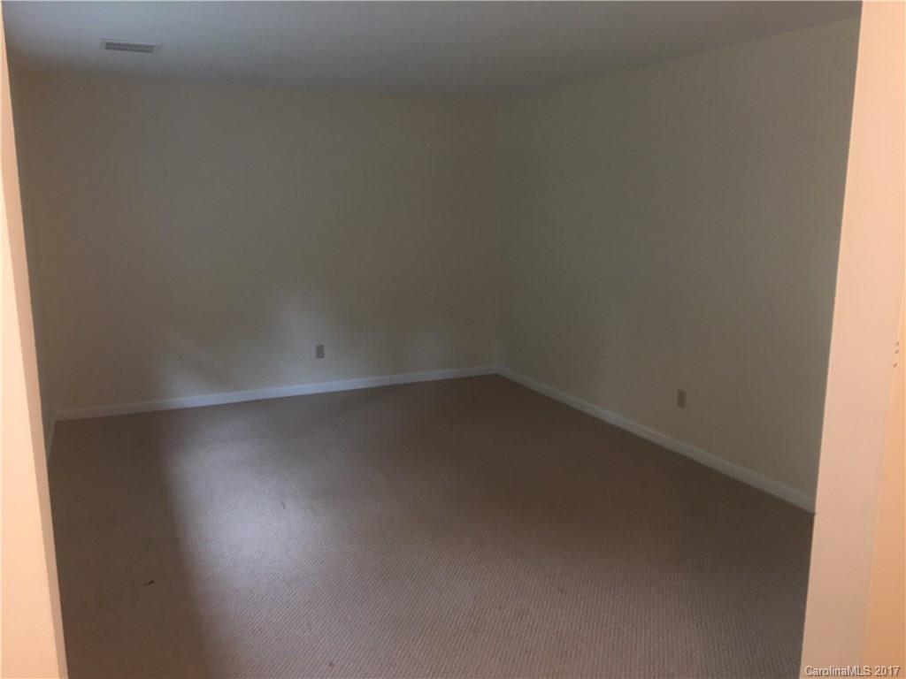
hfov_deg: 61.7
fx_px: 759
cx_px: 453
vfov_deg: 48.2
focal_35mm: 29
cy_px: 340
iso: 80
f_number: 2.2
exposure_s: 1/30
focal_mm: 4.15
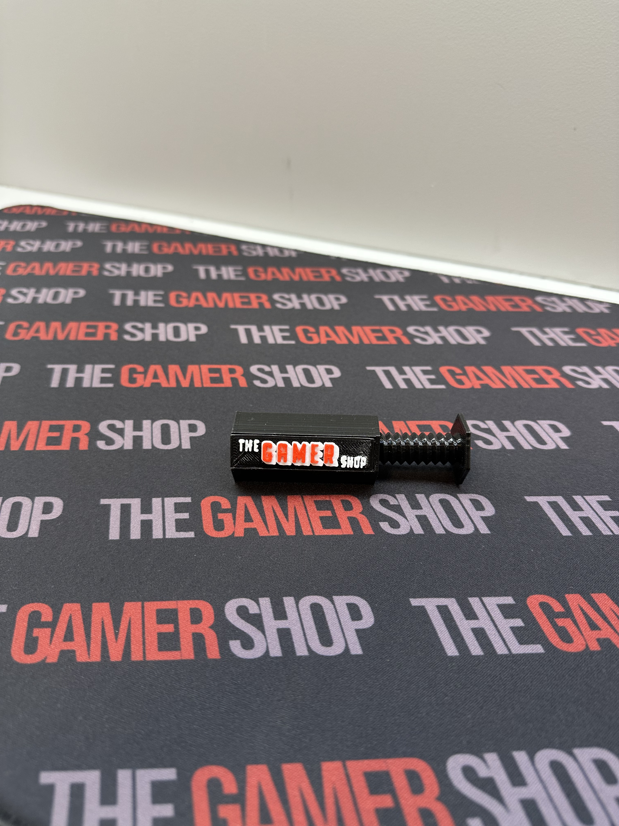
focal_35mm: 24
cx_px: 310
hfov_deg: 56.8
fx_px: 572
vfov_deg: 71.6
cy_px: 413
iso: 125
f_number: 1.78
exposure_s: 1/50
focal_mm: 6.86
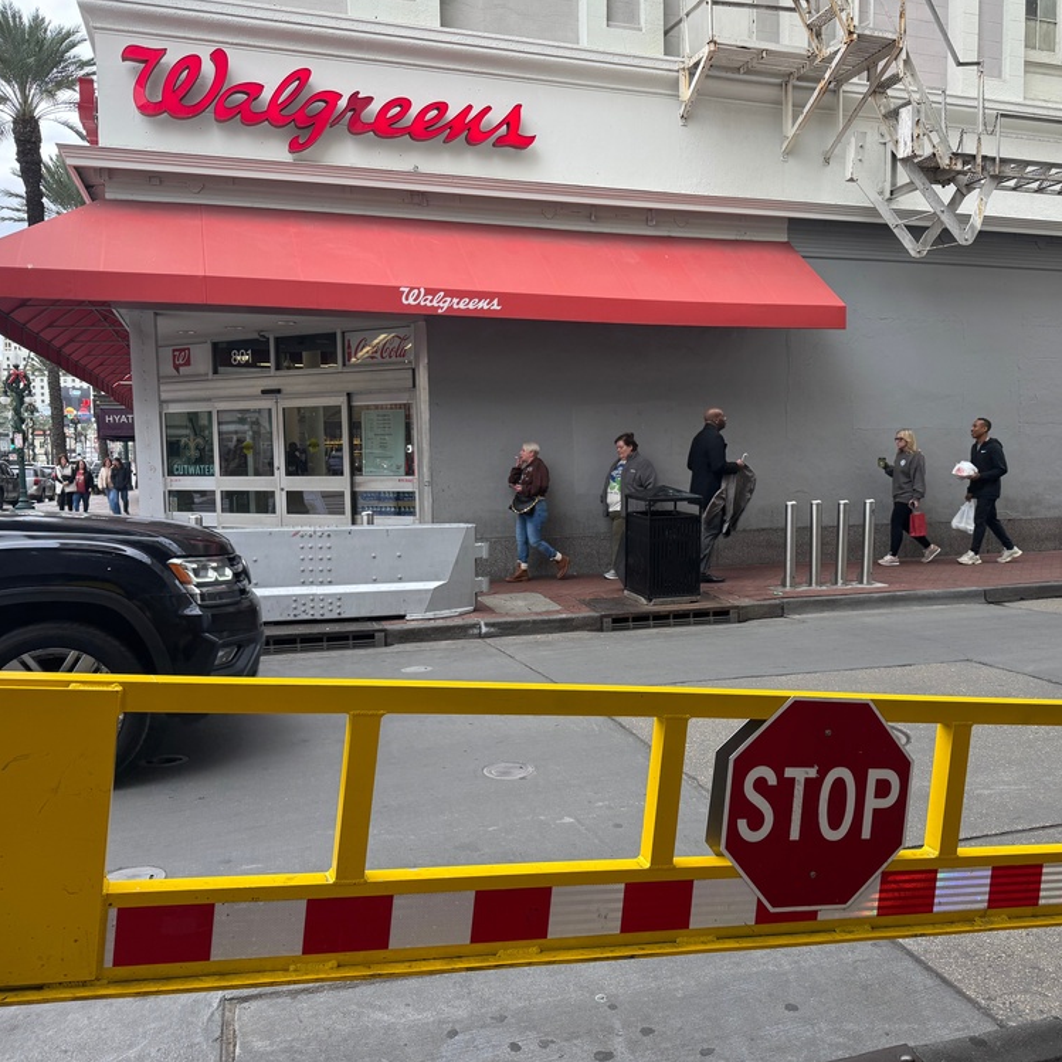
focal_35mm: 29
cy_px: 527
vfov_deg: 55.6
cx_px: 587
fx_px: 1007
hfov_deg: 55.5
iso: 80
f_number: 1.78
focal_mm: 6.76
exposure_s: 1/350
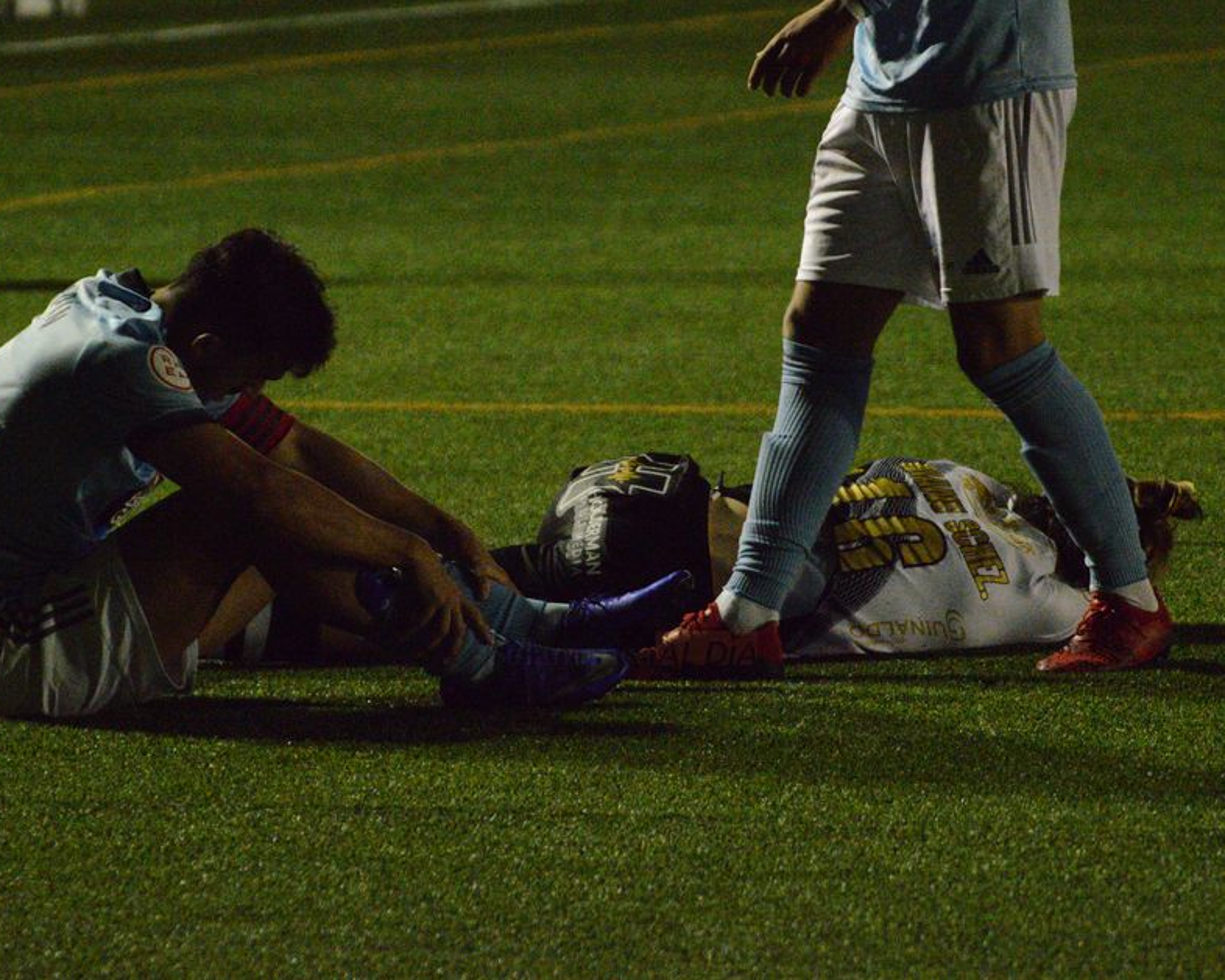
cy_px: 491
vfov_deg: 5.2
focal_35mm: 298
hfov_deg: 6.5
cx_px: 622
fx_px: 10790
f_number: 5
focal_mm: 175
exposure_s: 1/400
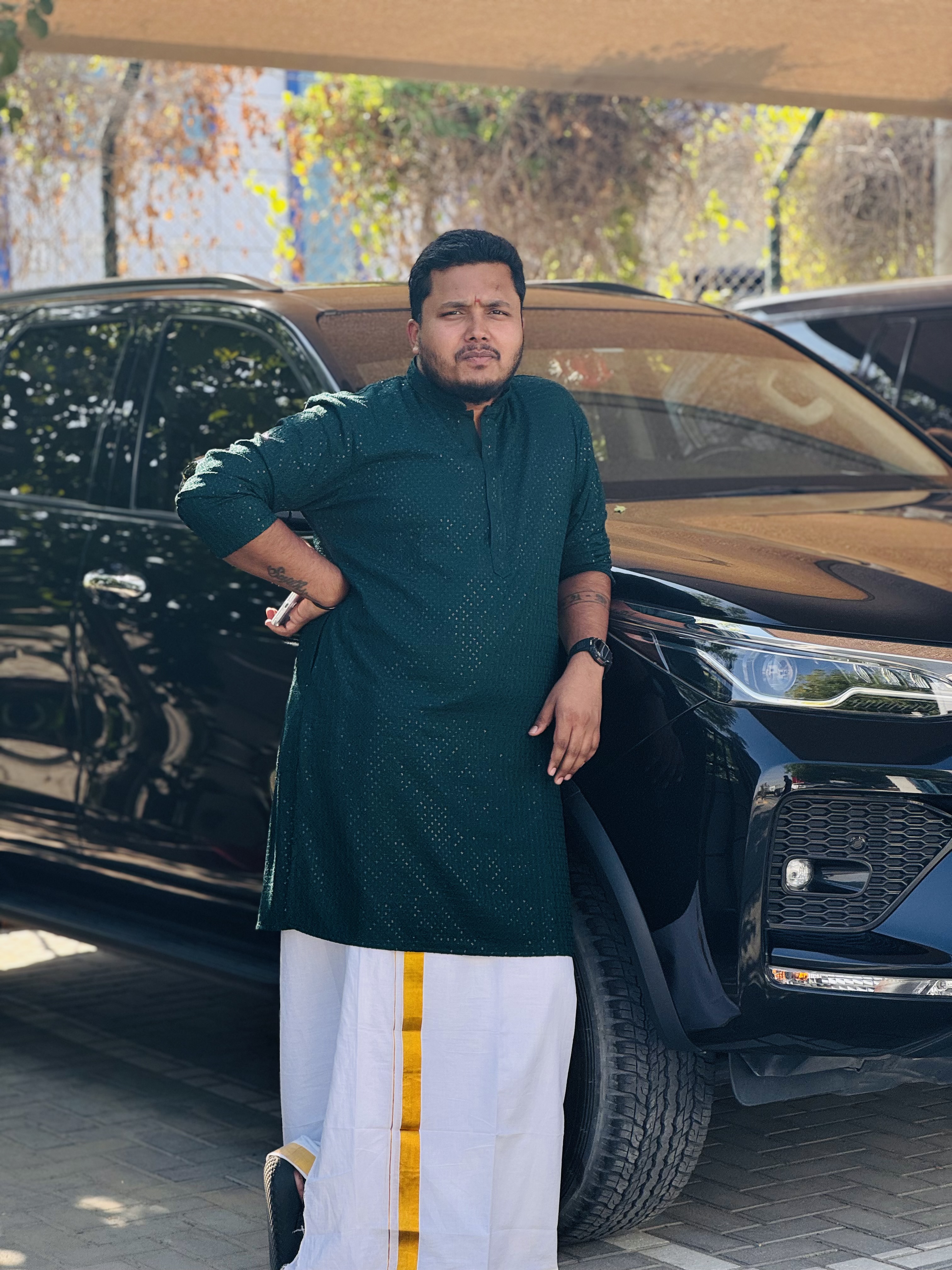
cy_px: 635
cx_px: 476
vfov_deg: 25.3
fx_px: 2824
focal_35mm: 77
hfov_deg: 19.1
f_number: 2.8
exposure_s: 1/157
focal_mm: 9
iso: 25
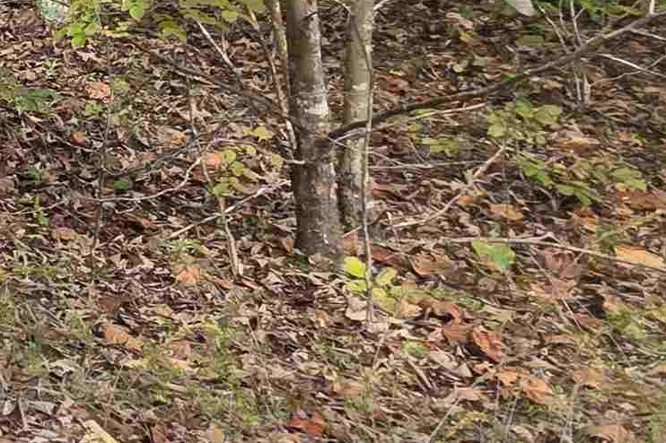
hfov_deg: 21.1
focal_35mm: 56
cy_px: -205
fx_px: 1035
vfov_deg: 20.8
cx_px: -575
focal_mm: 2.2
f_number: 1.9
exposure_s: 1/120
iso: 25
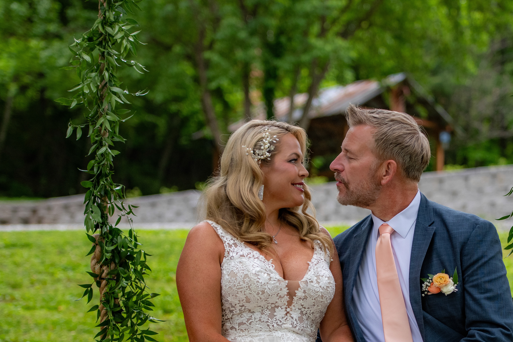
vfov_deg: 10.9
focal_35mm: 125
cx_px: 379
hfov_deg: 16.3
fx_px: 1781
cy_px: 282
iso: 640
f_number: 2.8
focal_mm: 70
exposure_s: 1/500
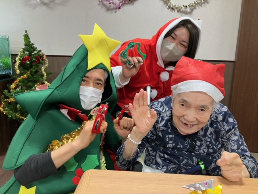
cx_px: 129
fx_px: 209
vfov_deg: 49.7
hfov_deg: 63.4
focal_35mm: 28
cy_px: 97
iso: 80
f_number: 1.8
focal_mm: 3.99
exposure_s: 1/60
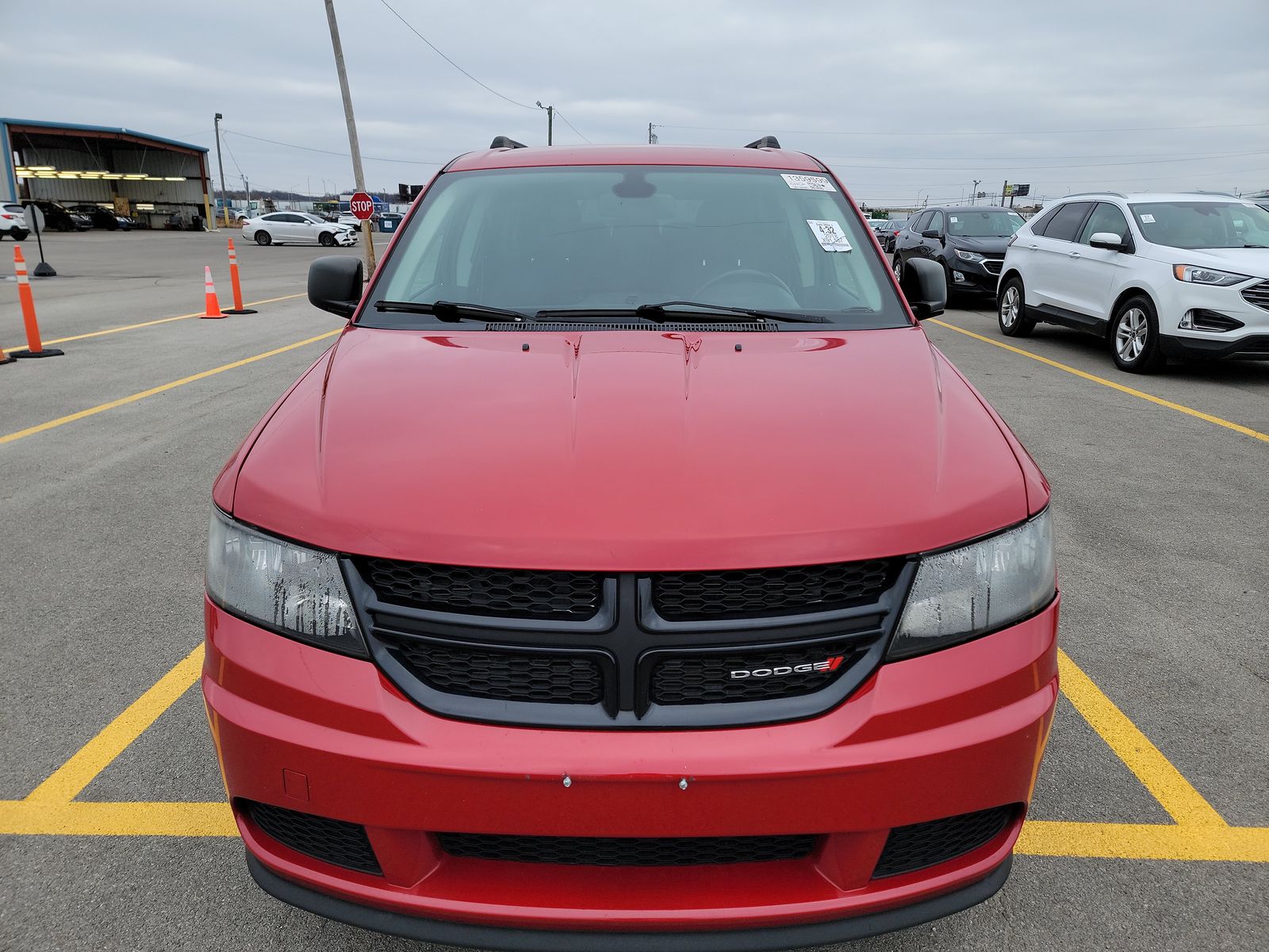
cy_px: 476
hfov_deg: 71.6
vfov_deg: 56.8
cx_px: 634
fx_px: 880
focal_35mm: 24
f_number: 1.8
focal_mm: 6.7
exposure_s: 1/213
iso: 50
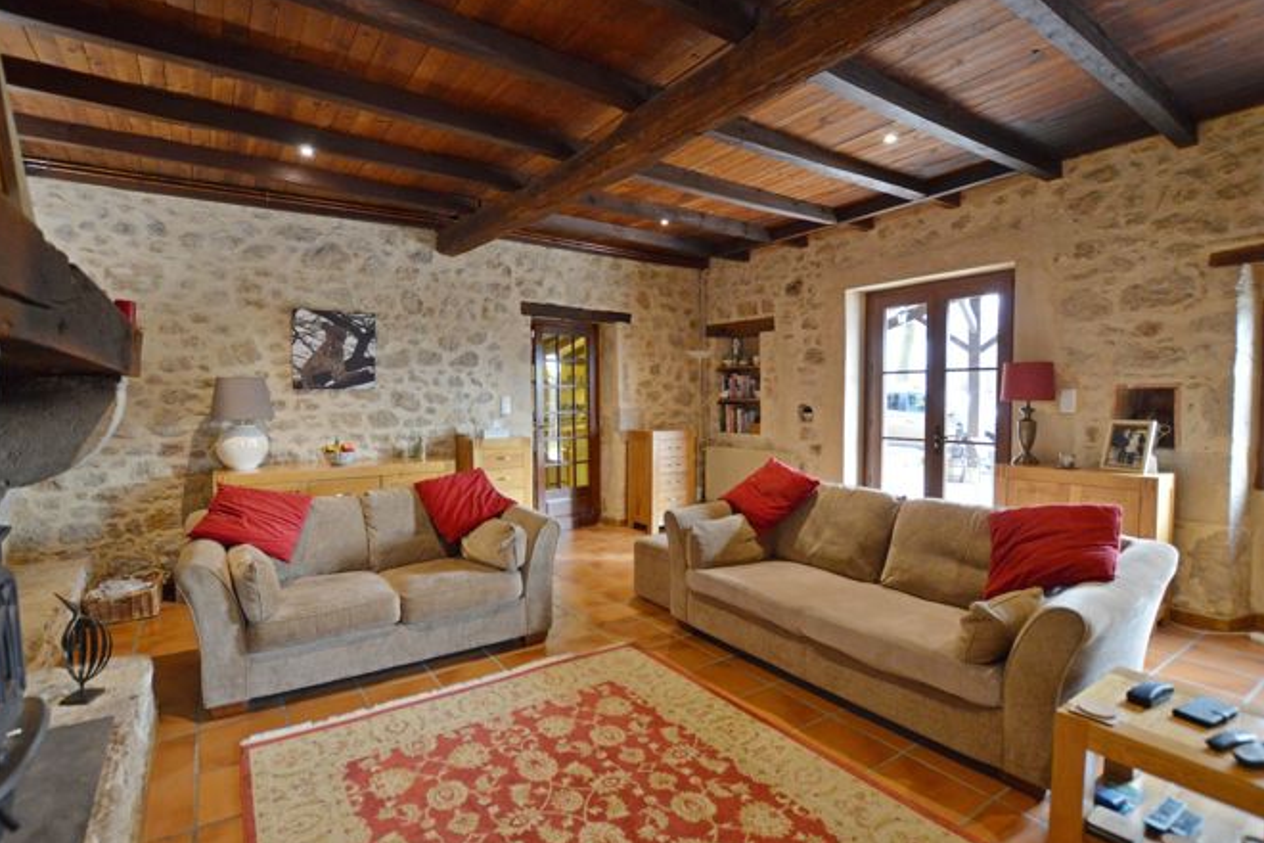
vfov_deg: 73.7
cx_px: 593
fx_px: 562
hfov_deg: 96.6
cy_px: 425
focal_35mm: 16
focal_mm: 10
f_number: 3.5
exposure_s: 1/60
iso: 1000
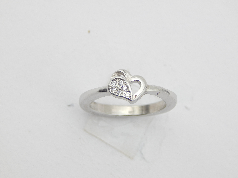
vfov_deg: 9.3
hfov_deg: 12.3
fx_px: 1100
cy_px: 89
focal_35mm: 160
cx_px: 119
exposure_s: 1/80
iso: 125
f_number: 5.1
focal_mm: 28.7
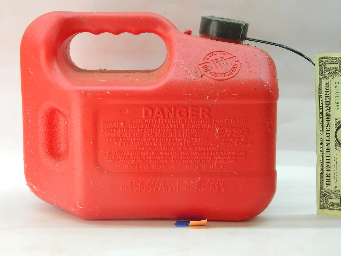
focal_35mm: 70
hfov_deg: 27.8
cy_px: 128
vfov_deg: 21.0
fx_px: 690
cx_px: 170
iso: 180
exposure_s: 1/50
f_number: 4
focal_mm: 12.6
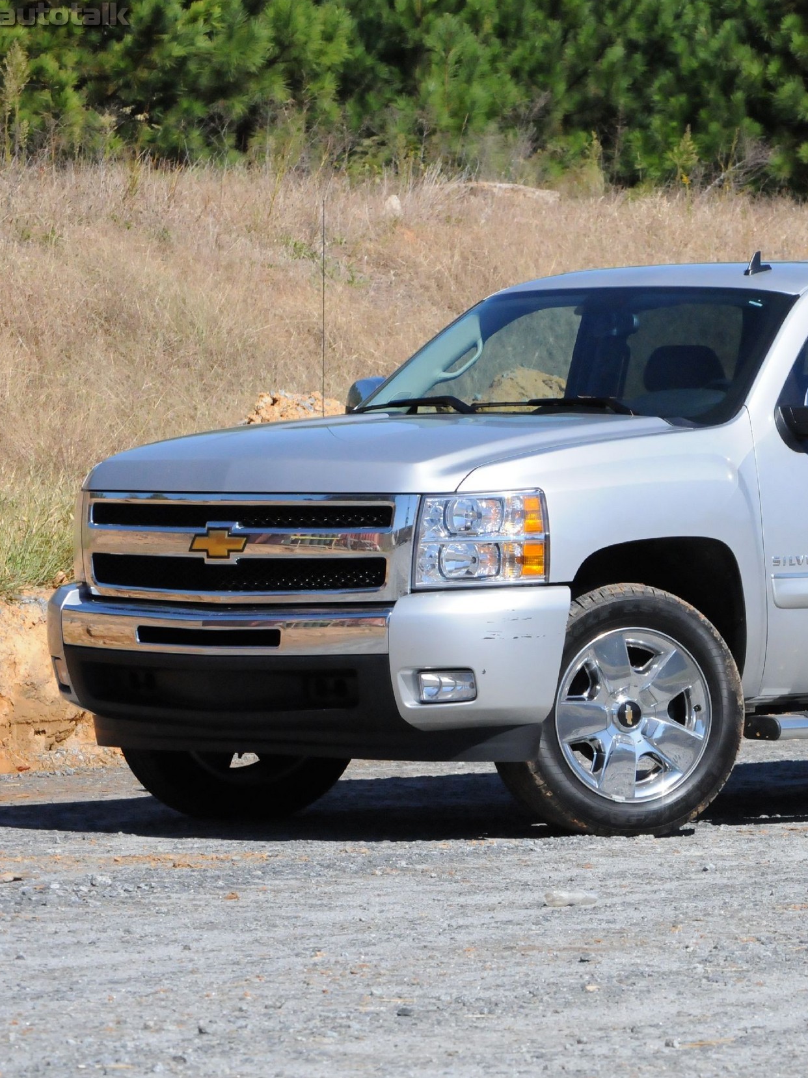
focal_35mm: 187
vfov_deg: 10.6
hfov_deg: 7.9
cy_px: 540
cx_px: 798
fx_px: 5820
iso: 2000
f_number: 10
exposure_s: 1/4000
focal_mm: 86
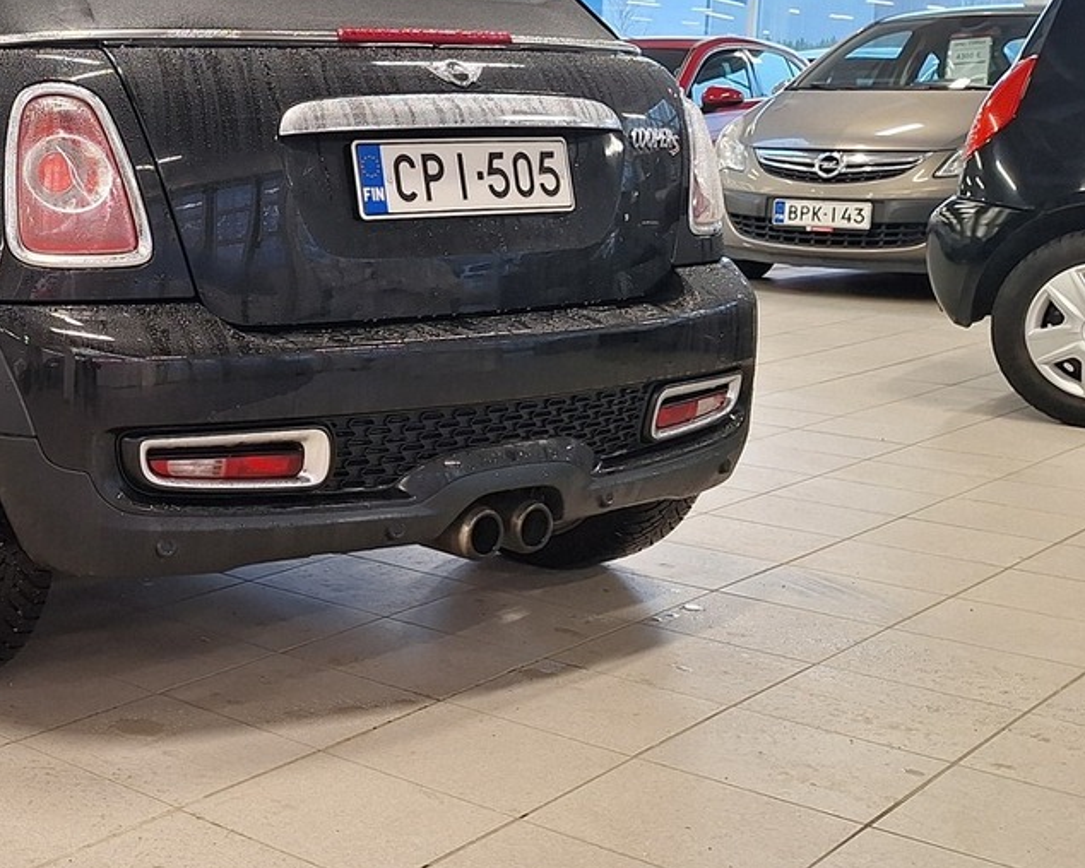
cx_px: -2
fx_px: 1637
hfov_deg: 33.5
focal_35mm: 51
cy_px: 337
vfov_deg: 29.6
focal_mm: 5.54
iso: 64
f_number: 1.8
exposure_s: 1/50
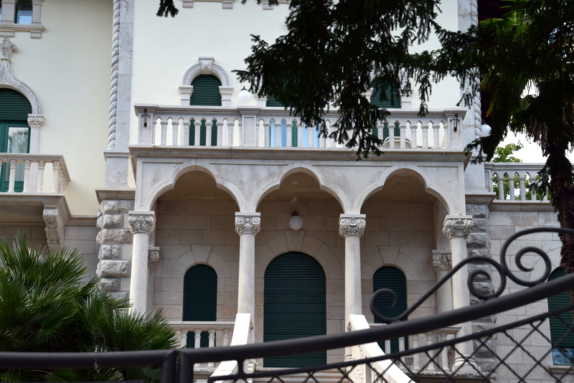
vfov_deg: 15.7
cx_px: 287
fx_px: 1388
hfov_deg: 23.4
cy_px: 192
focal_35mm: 87
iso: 400
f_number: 10
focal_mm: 58
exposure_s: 1/250
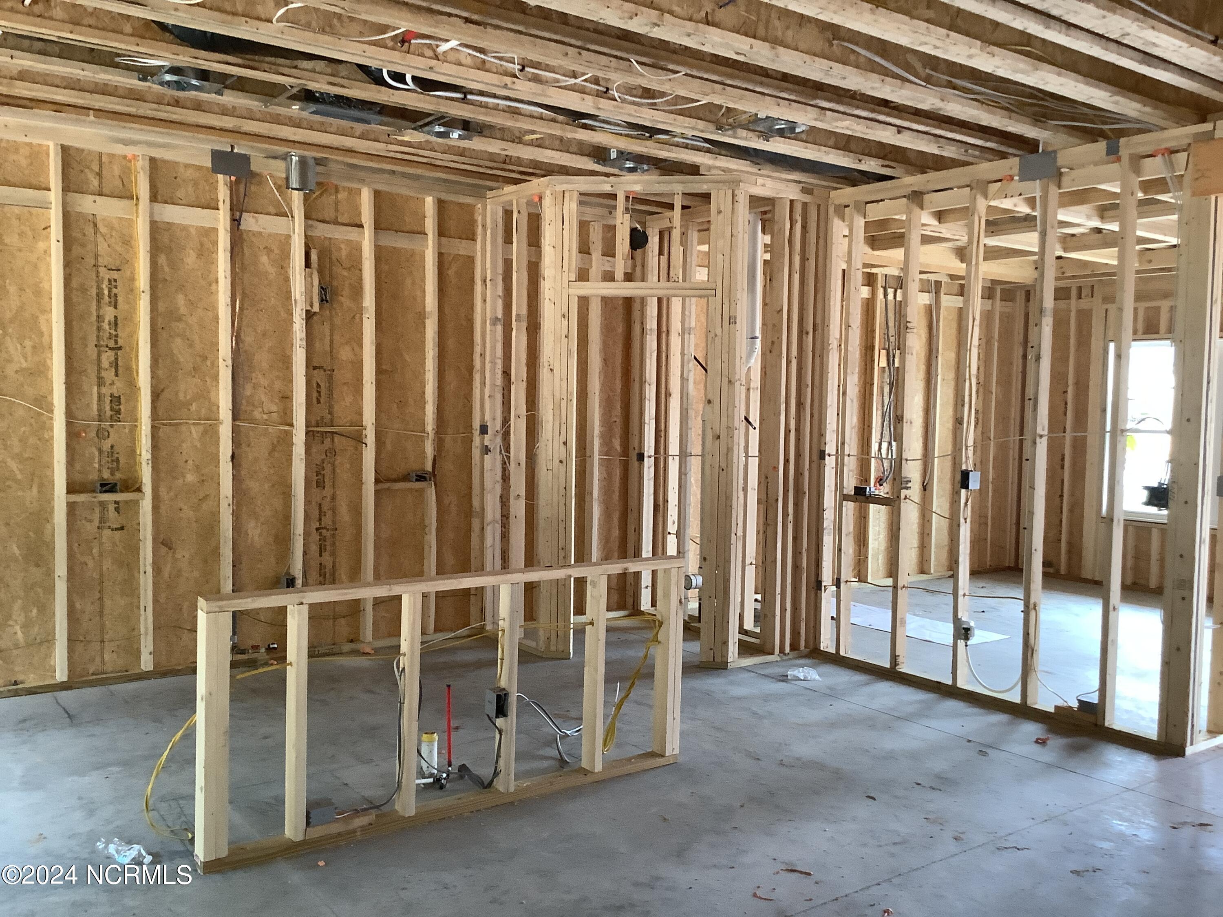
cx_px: 612
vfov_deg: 45.4
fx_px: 1095
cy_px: 458
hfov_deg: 58.4
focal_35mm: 31
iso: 200
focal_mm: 3.3
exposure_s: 1/60
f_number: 2.4
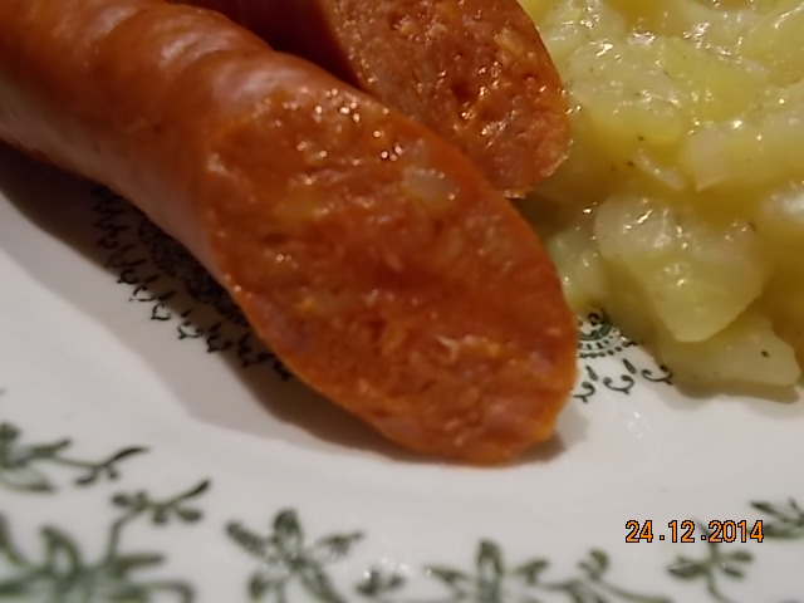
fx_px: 697
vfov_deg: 46.8
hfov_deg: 60.0
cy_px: 302
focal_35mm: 30
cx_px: 402
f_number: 3.4
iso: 160
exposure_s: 1/25
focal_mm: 5.3
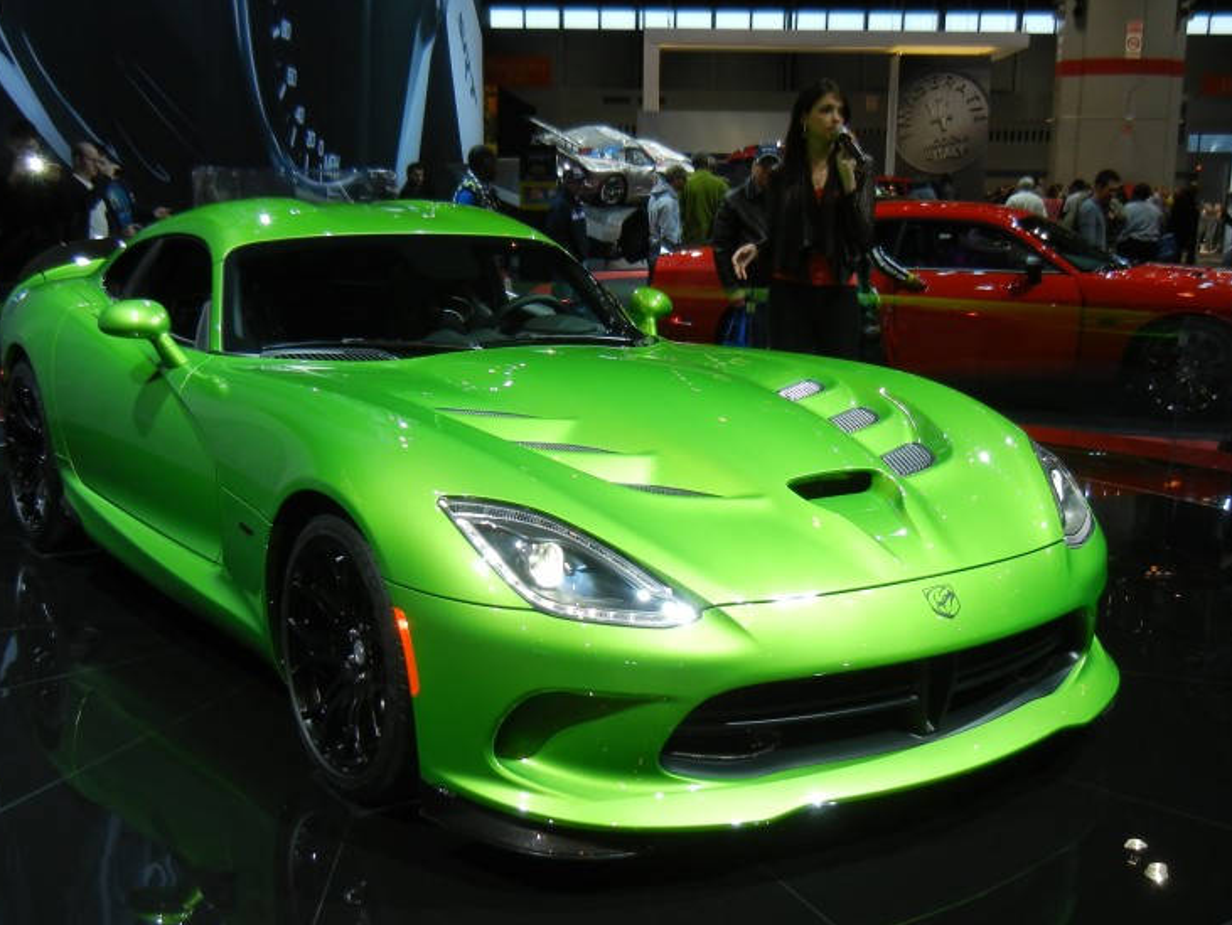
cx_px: 624
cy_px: 495
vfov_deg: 34.4
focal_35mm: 42
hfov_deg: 44.8
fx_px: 1496
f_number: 3.5
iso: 160
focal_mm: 5.4
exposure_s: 1/95.6
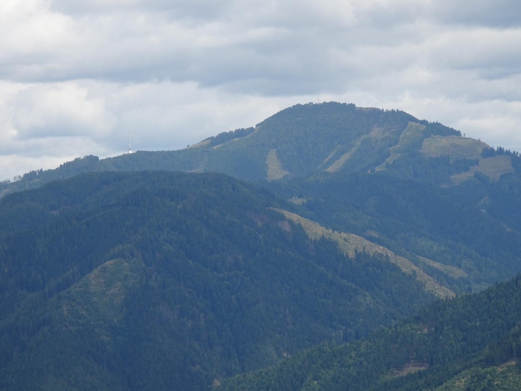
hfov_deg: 12.8
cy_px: 194
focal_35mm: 154
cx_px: 250
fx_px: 2318
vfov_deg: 9.6
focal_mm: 24.36
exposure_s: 1/400
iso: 80
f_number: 5.6
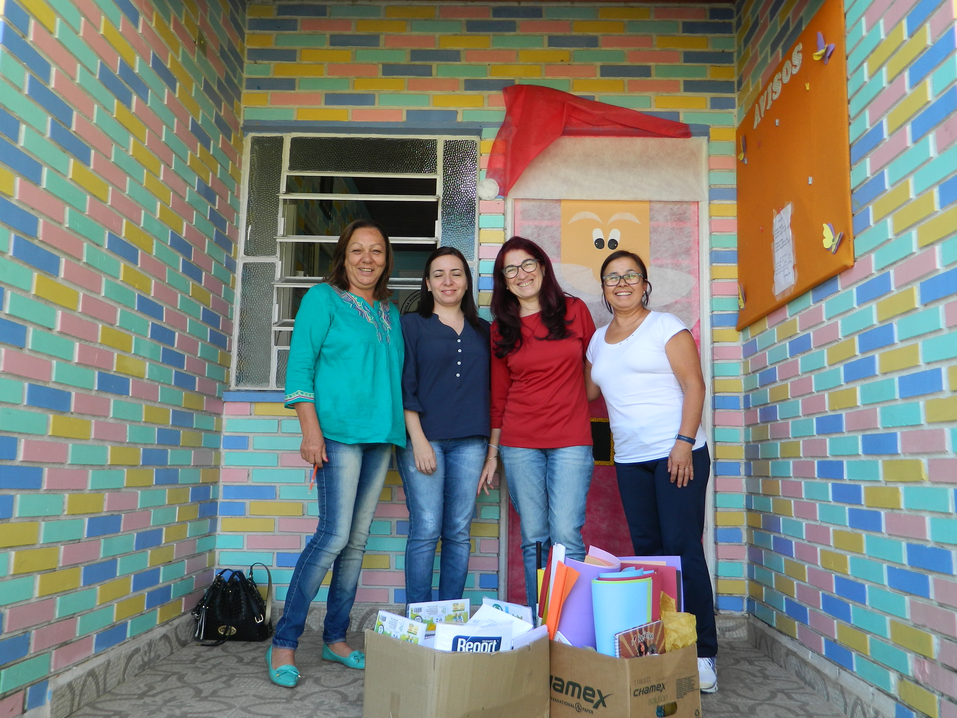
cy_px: 359
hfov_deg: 58.4
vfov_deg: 45.4
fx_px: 857
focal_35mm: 31
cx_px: 478
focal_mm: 5.6
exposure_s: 1/60
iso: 80
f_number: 3.2
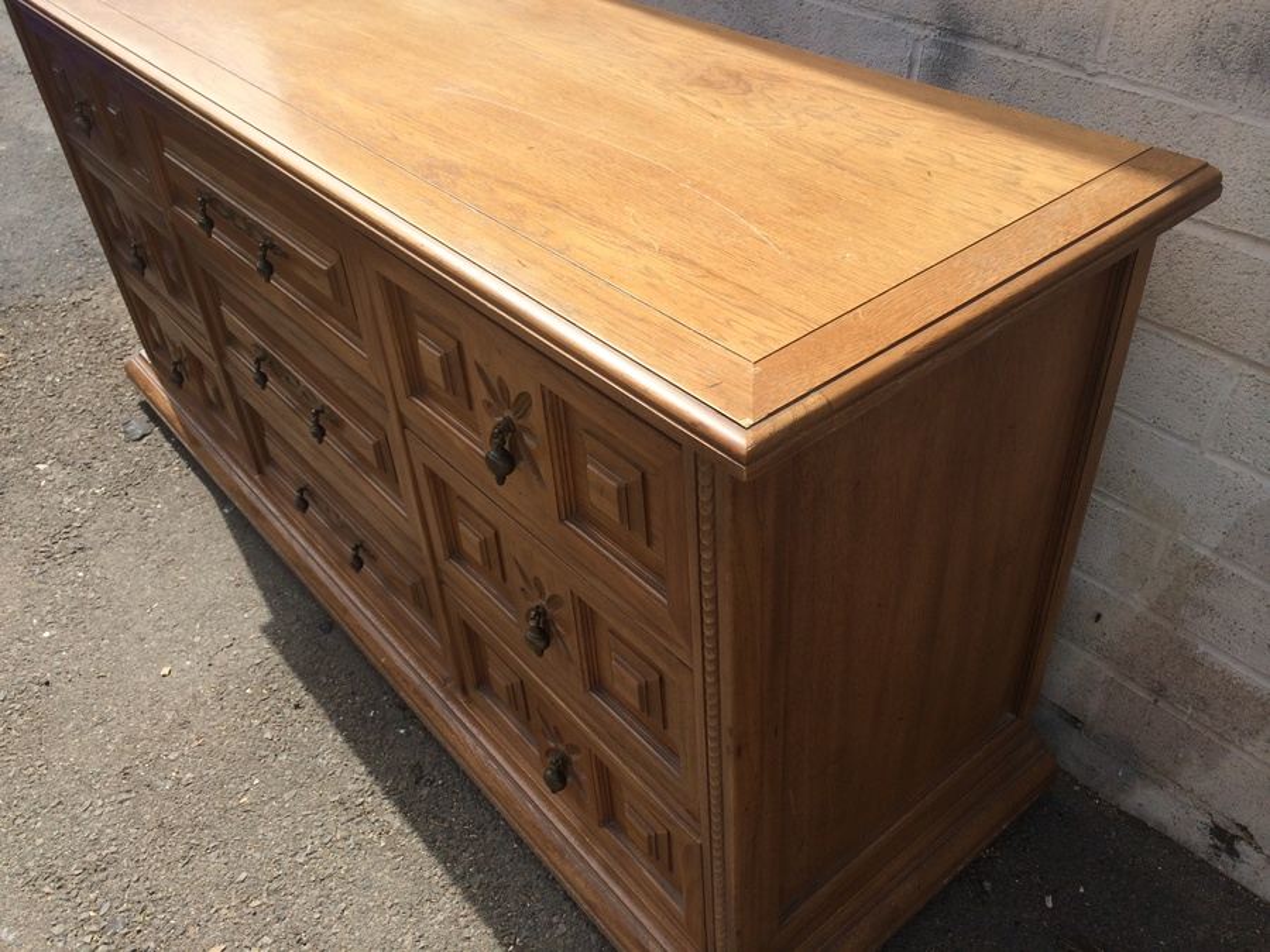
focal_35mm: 30
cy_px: 476
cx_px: 635
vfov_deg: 46.8
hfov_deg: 60.0
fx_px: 1101
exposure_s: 1/2283
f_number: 2.2
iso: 40
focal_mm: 4.12
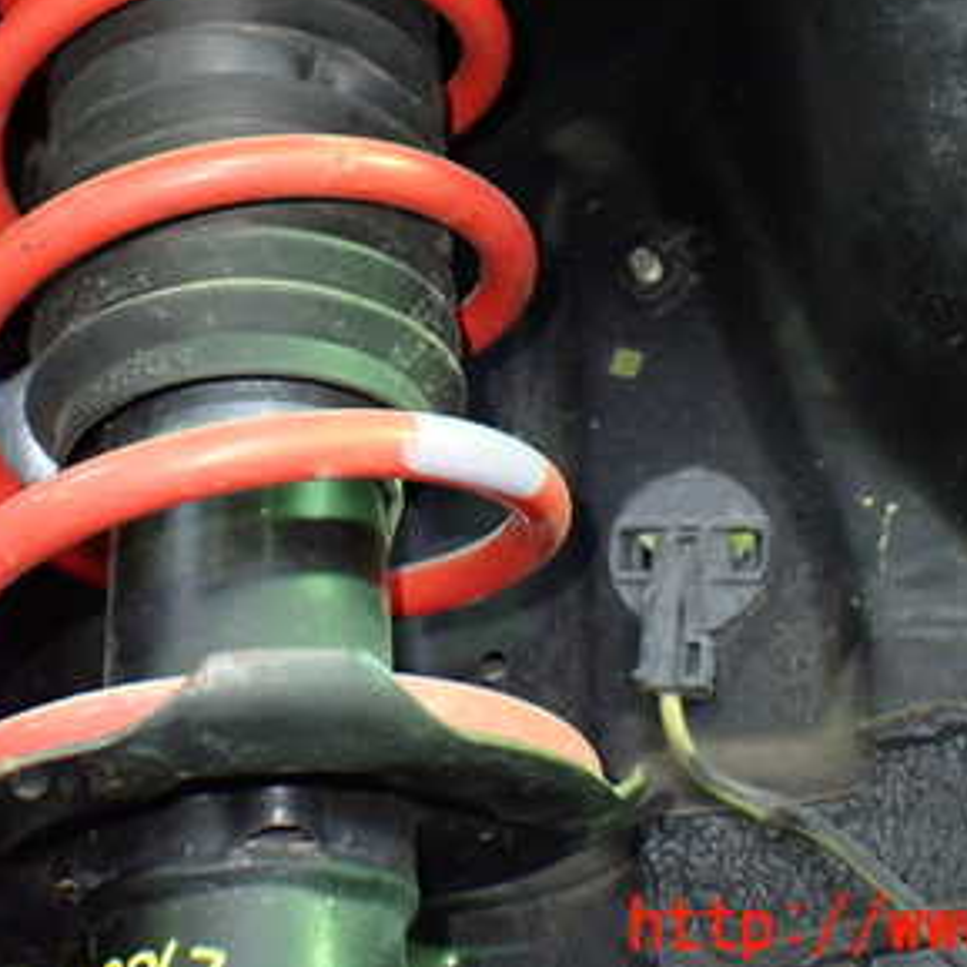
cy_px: 217
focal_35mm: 55
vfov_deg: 30.5
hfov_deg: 31.0
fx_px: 1738
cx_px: 381
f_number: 2.3
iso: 1000
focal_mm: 5.4
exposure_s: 1/30
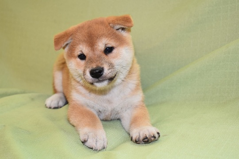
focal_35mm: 60
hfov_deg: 33.4
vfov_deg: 22.6
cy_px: 80
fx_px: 398
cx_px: 120
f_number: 5.6
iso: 450
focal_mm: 40
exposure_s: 1/125
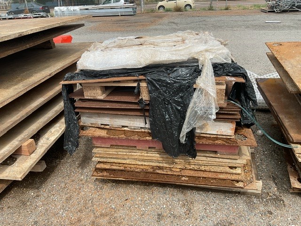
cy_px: 113
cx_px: 150
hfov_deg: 61.7
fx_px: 252
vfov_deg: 48.2
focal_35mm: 29
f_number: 1.8
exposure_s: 1/1490
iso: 16
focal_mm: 3
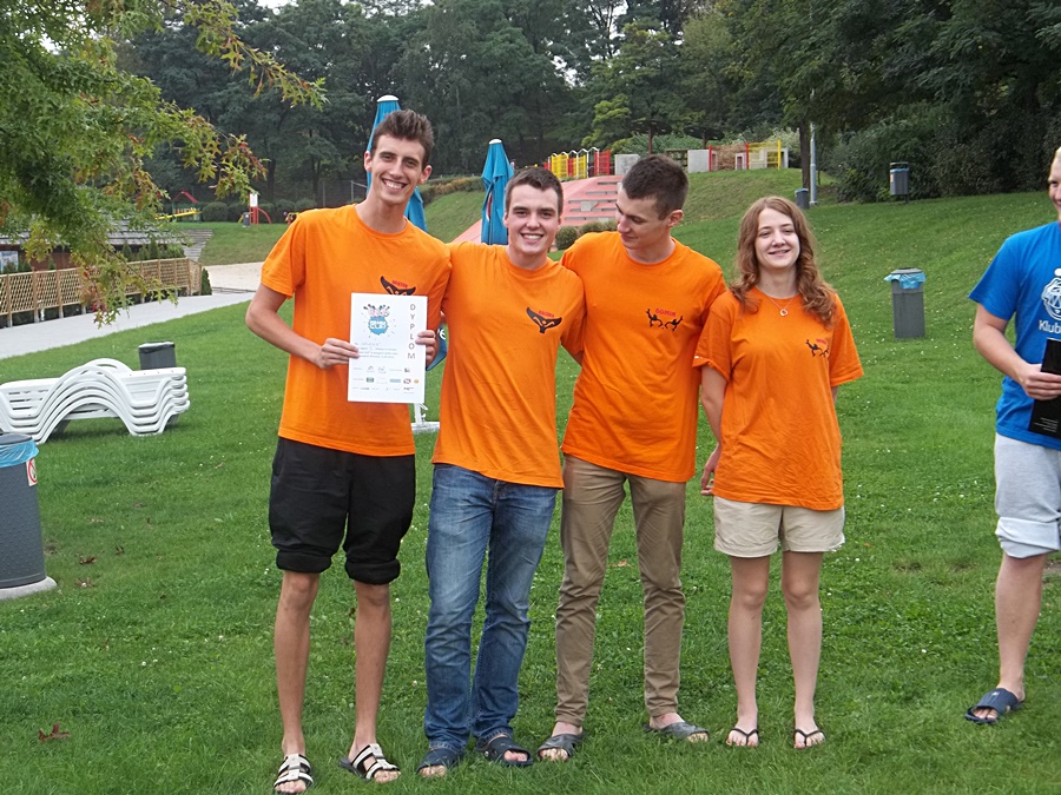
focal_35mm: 63
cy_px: 398
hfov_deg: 30.7
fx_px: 1931
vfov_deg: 23.3
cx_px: 530
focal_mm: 11.3
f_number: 4
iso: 64
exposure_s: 1/80
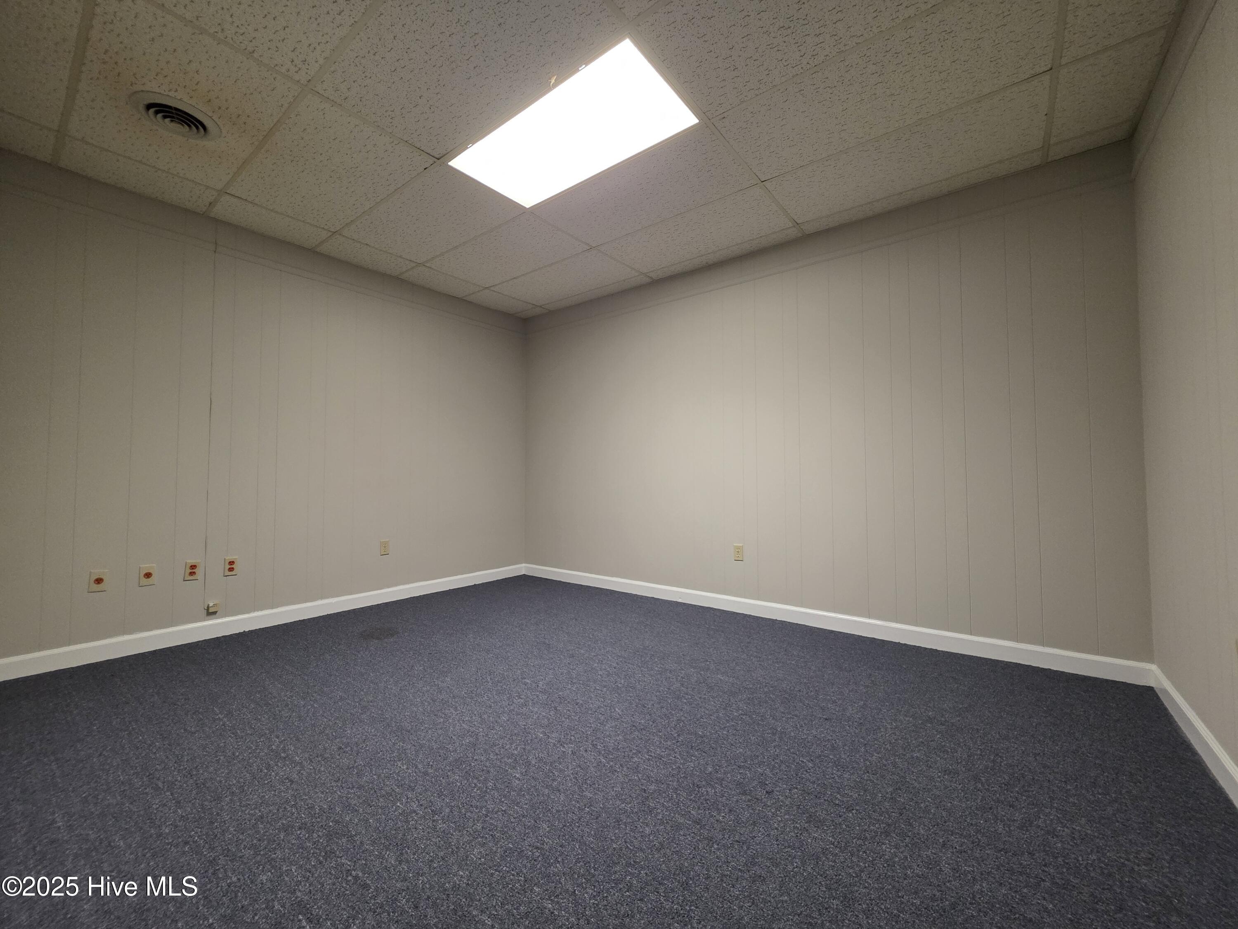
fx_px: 465
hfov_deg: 106.2
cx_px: 619
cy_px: 464
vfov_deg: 89.9
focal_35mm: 13
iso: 400
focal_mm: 2.2
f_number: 1.9
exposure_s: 1/60
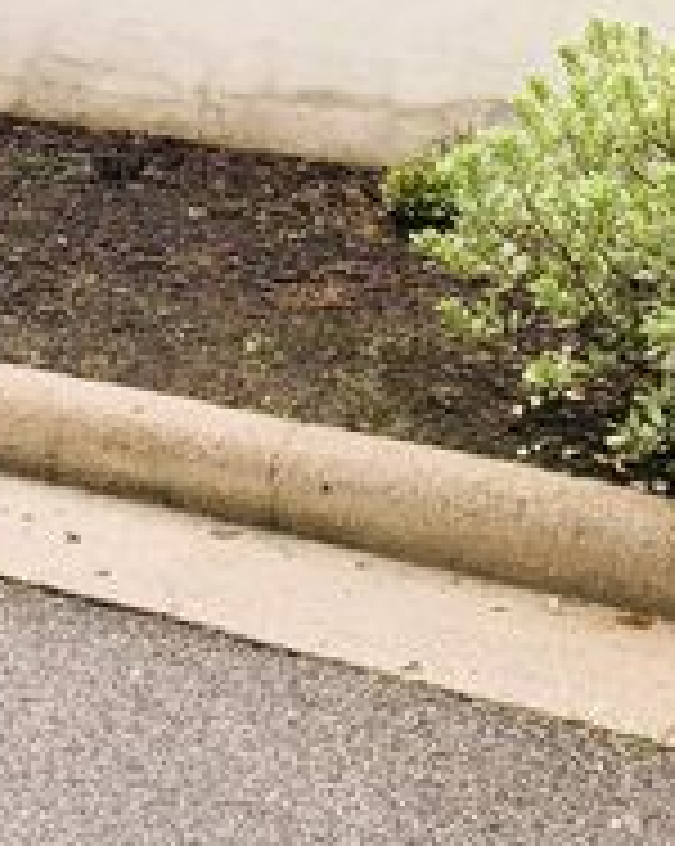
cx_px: 126
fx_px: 2251
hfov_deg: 16.9
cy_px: -205
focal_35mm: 90
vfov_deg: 19.8
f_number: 1.8
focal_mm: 4.25
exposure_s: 1/450
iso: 25
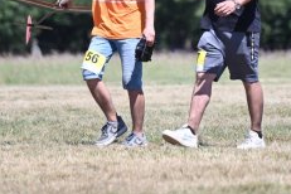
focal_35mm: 860
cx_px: 171
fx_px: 6951
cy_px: -13
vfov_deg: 1.6
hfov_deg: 2.4
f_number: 6.3
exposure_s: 1/2000
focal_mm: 400
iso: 640
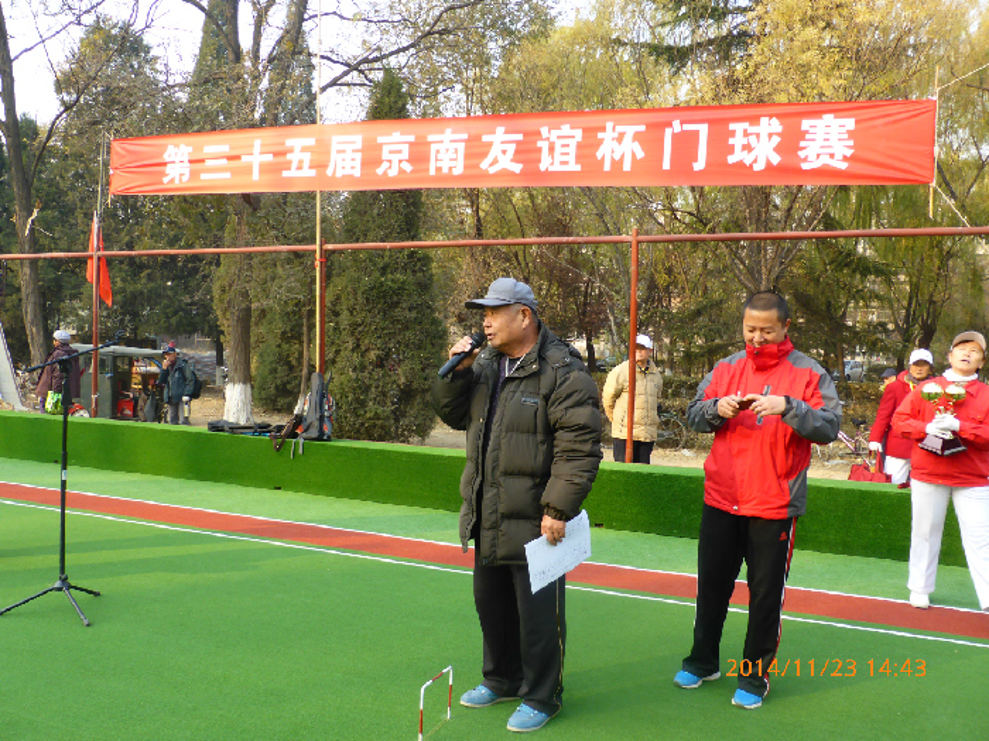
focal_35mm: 28
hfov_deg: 63.4
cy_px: 370
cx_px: 494
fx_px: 800
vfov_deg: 49.7
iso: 100
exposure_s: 1/125
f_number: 3.4
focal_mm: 4.8
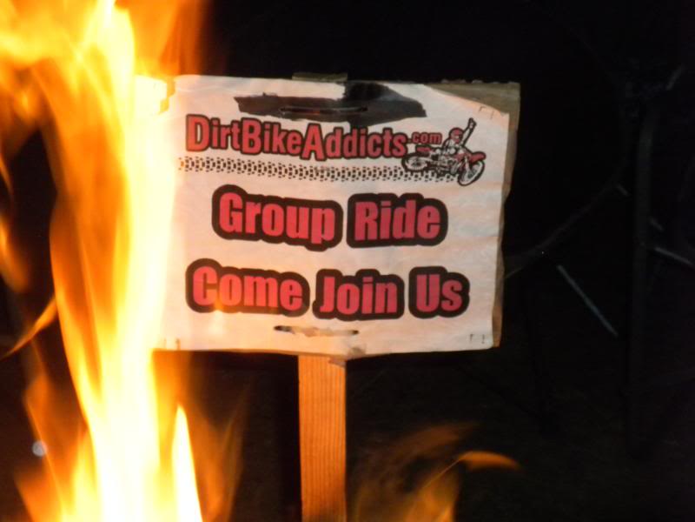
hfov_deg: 32.2
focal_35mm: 60
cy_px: 261
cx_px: 348
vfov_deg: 24.4
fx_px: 1205
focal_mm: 10.7
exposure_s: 1/55
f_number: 4.7
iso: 400
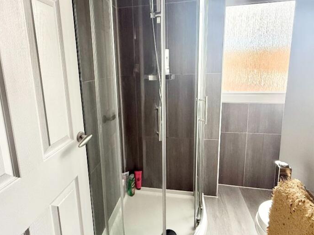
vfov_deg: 63.1
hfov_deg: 78.9
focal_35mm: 21
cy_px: 100
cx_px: 146
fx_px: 190
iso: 250
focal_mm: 2.22
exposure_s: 1/99
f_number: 2.2
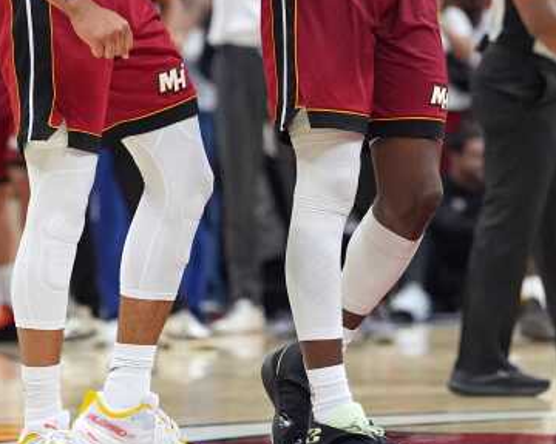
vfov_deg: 3.5
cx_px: 297
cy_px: -18
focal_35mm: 436
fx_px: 7175
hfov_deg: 4.4
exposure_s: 1/2000
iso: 4000
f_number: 2.8
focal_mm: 152
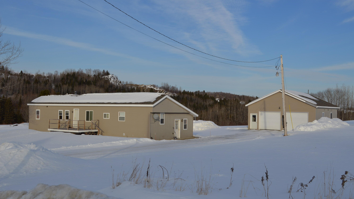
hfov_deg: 49.4
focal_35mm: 41
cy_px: 101
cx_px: 177
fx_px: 385
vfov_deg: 29.0
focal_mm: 26
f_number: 8
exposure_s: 1/250
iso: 100
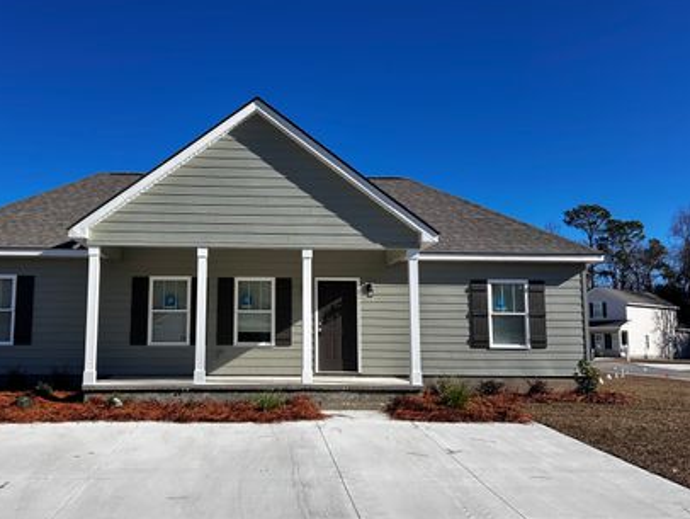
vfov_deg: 44.2
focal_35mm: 32
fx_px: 638
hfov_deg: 56.4
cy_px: 270
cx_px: 277
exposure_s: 1/1266
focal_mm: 5.7
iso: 50
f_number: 1.5
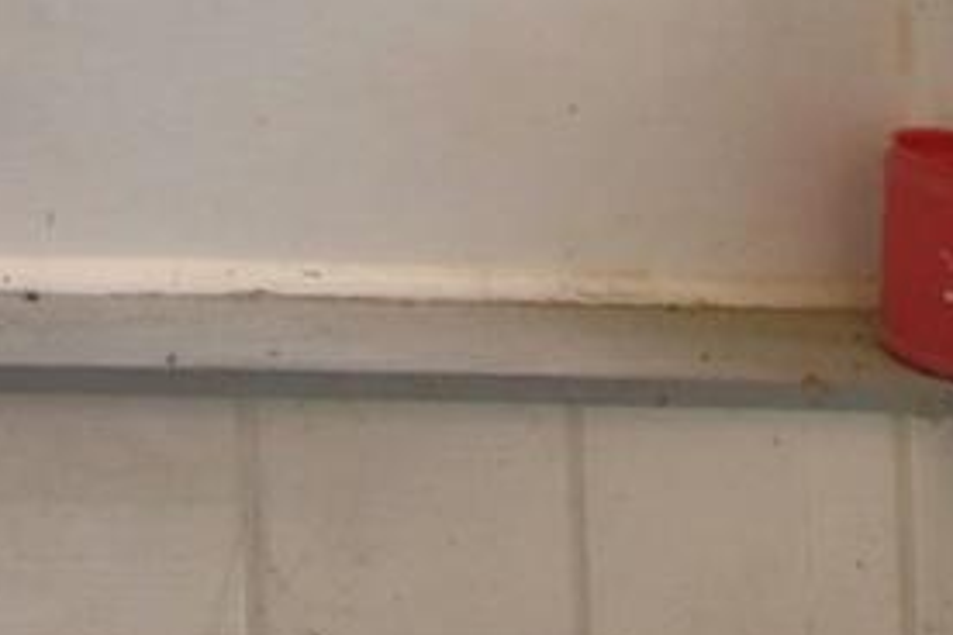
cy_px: -735
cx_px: -580
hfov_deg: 19.5
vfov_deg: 13.1
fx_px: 2303
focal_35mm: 87
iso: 200
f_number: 4.5
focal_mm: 10
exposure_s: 1/160
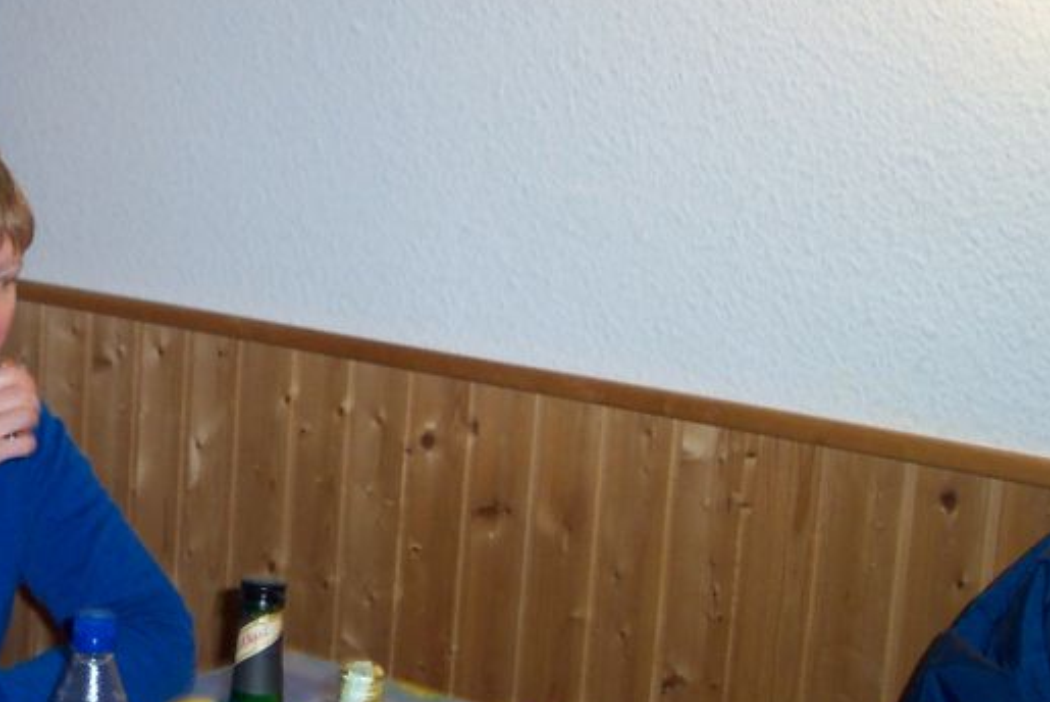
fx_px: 2130
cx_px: 77
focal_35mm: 73
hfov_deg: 26.6
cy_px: 322
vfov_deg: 18.7
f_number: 2.8
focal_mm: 8
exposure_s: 1/30
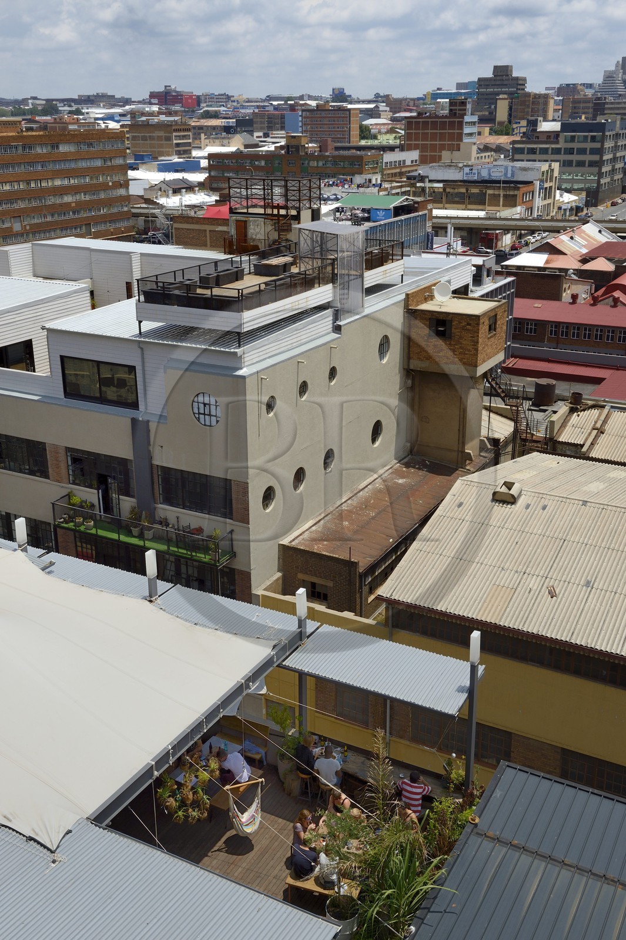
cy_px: 470
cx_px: 313
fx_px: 992
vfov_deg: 50.7
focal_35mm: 38
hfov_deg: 35.0
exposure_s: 1/250
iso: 200
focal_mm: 38
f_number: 16
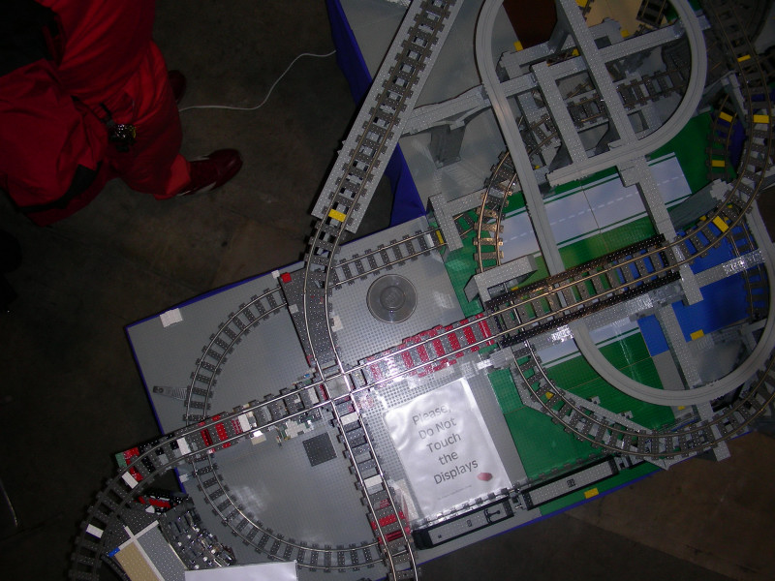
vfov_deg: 37.7
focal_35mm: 38
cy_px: 290
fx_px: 851
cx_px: 388
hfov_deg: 49.0
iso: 50
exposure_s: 1/60.1
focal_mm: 6.3
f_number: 3.5
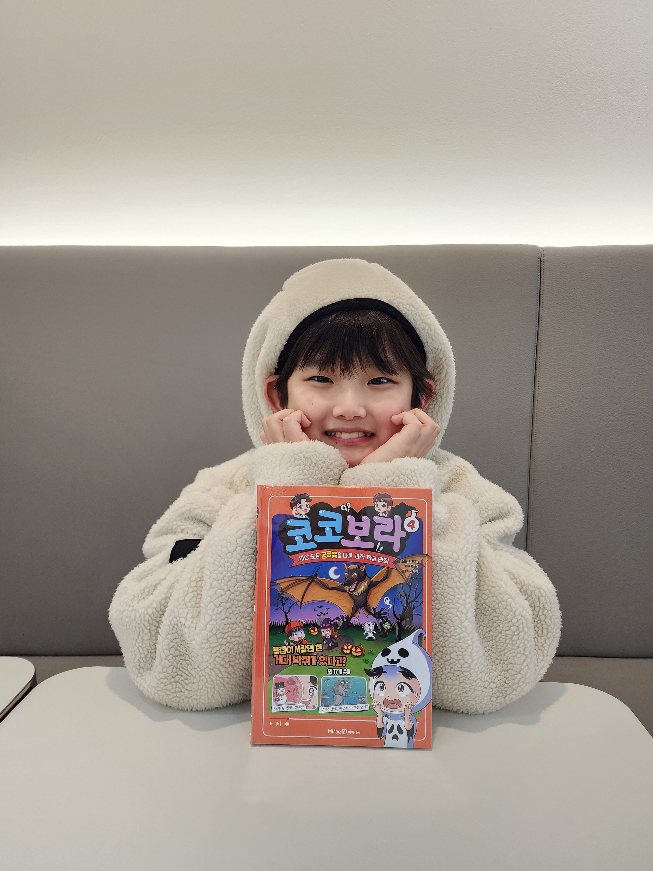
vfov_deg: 73.9
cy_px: 436
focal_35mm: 23
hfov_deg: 58.9
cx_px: 326
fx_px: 578
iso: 320
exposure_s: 1/120
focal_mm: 6.4
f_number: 1.8
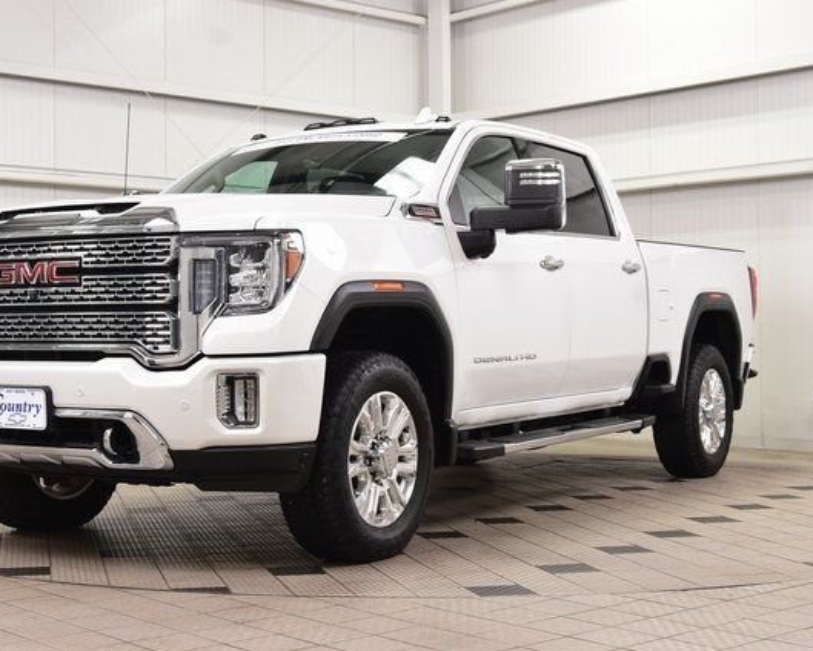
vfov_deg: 25.6
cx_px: 332
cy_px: 326
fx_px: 1434
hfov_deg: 31.6
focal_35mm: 60
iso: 1400
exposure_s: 1/60
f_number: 8
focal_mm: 35
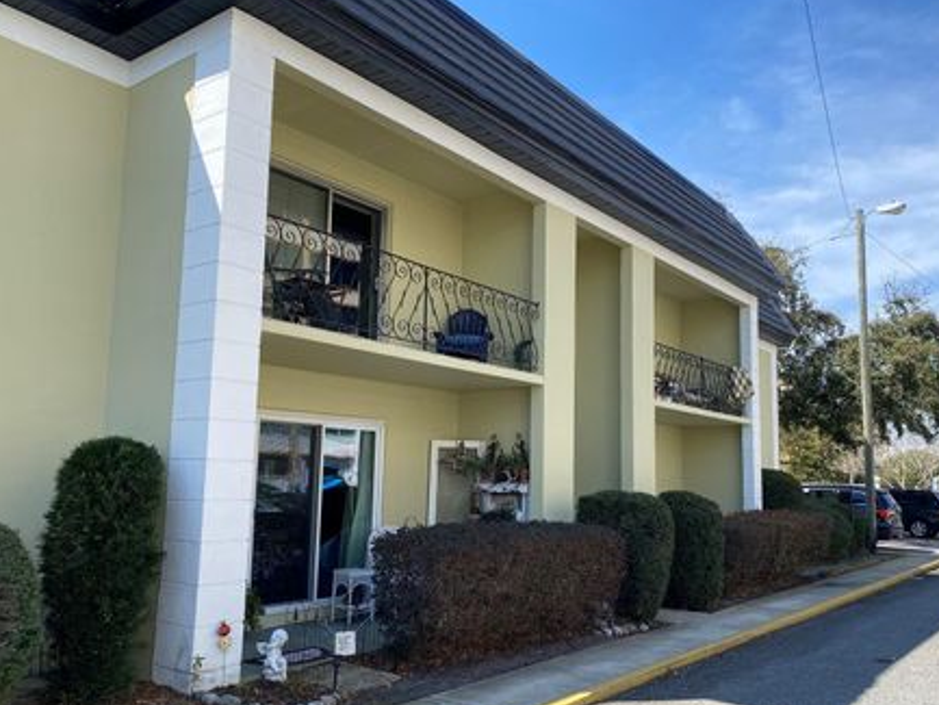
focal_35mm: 30
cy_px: 379
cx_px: 501
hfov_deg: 59.9
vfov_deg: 46.8
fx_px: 814
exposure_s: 1/1346
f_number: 1.8
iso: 32
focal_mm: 4.25
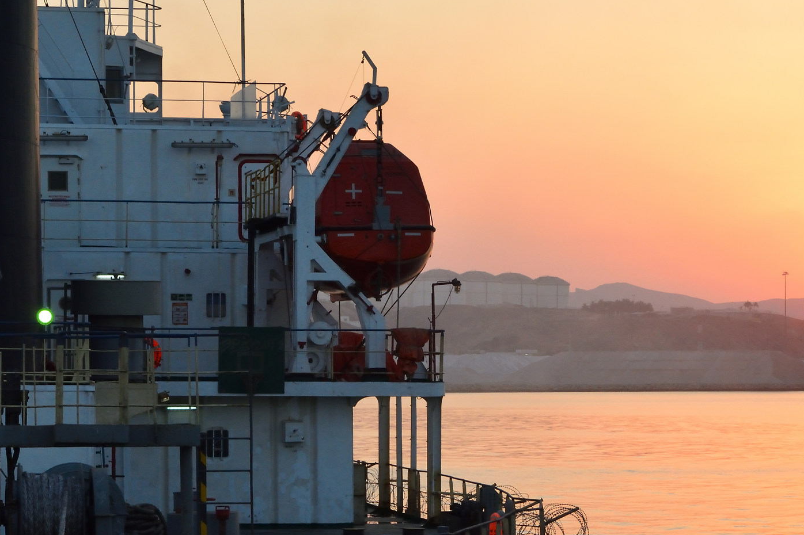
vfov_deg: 9.6
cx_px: 448
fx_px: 3167
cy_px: 403
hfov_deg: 14.5
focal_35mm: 142
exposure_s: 1/125
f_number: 14
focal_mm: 55
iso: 800
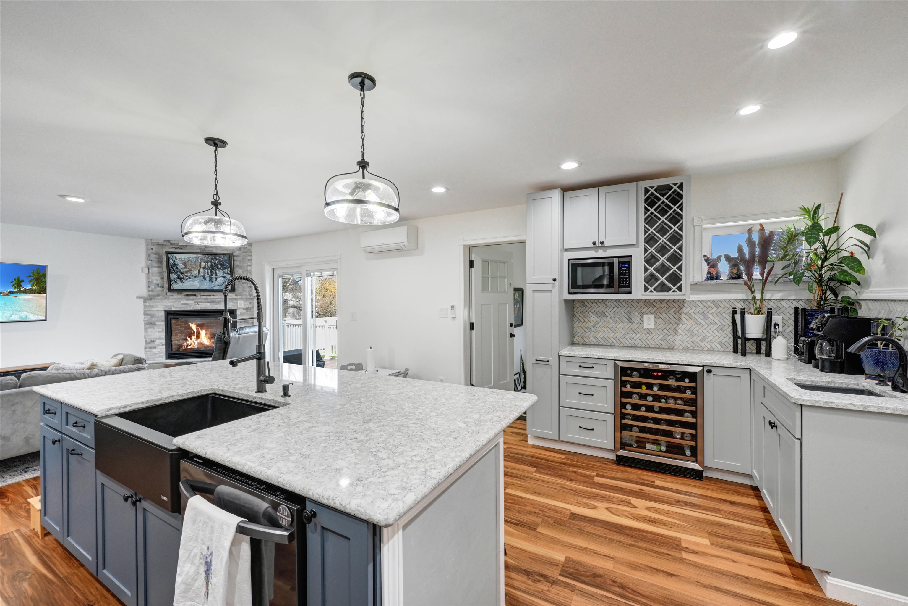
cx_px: 454
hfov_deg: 104.3
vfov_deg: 81.2
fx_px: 353
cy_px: 303
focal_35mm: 14
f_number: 14
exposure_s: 1/25
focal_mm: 14
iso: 2000
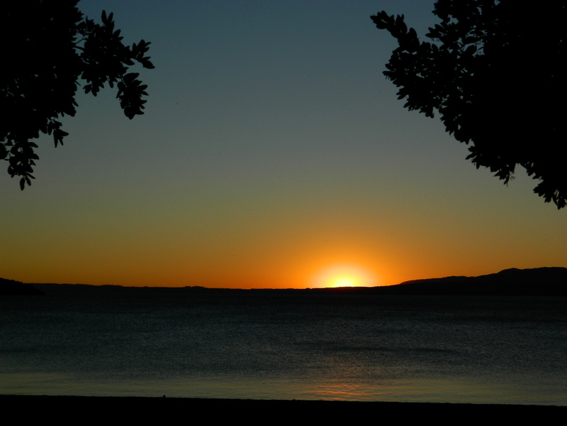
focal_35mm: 70
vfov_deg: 21.0
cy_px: 213
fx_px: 1147
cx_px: 284
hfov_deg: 27.8
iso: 80
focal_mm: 12.6
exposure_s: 1/800
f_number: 4
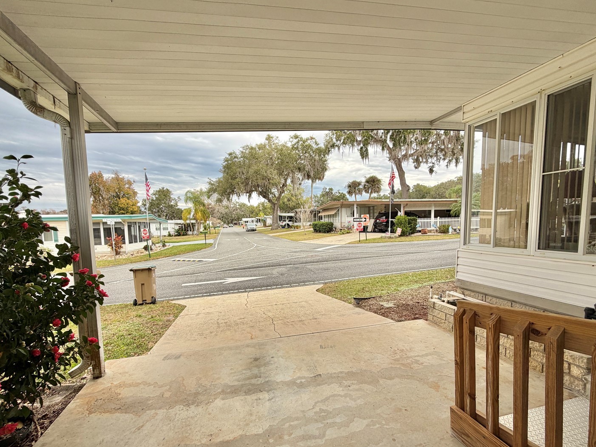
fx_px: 275
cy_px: 248
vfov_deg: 77.8
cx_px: 286
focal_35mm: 16
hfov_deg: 94.4
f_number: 2.2
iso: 40
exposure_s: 1/181
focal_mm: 2.22
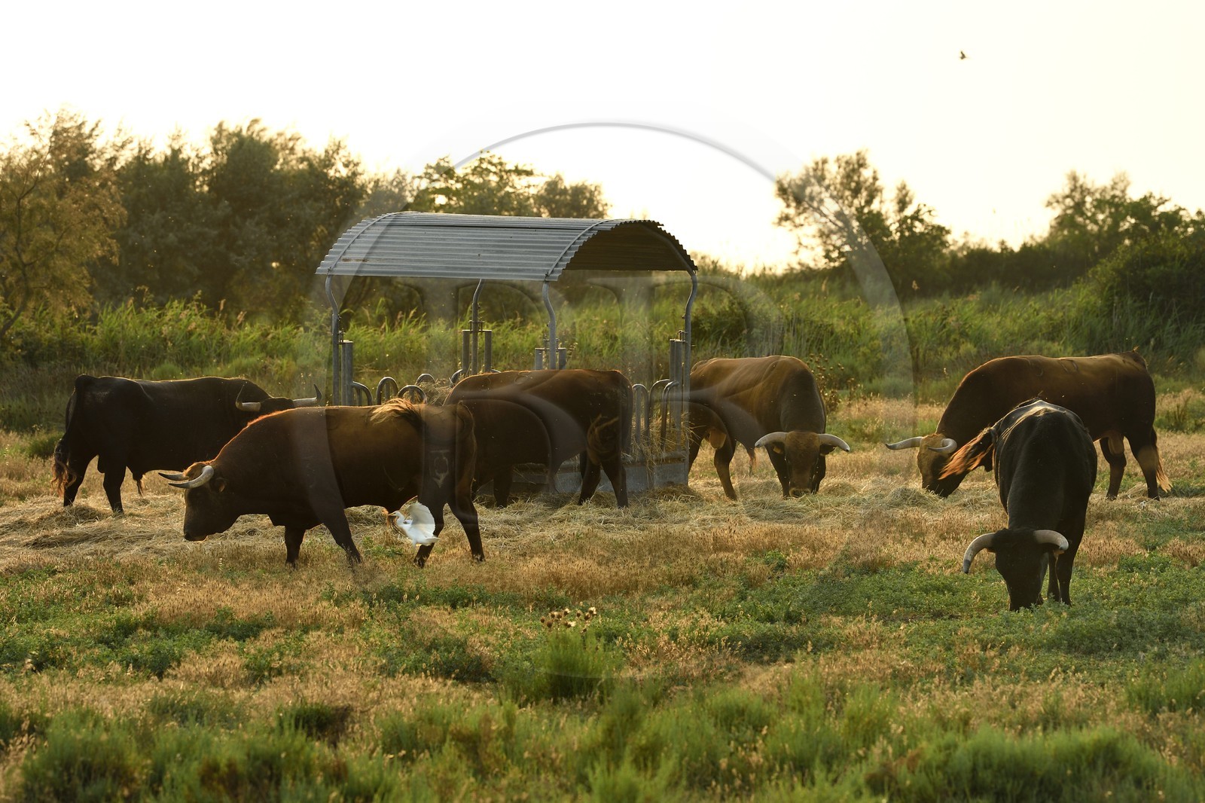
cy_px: 402
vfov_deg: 6.9
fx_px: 6693
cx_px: 602
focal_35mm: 200
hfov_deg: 10.3
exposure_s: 1/250
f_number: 8
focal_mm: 200
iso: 200
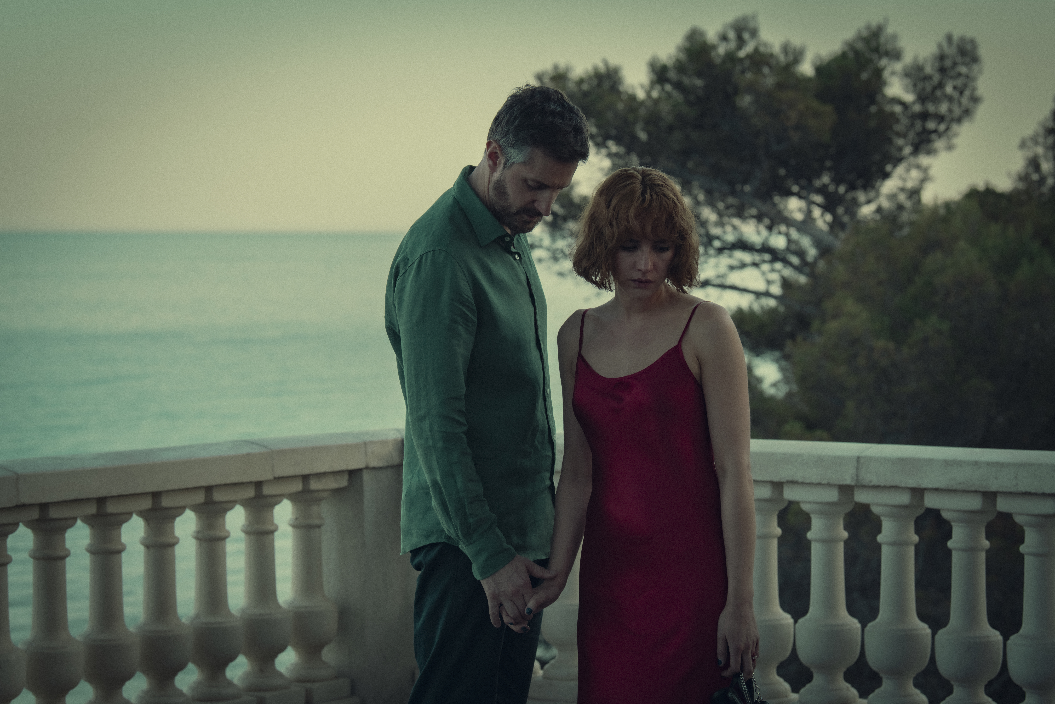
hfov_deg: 20.4
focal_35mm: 100
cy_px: 352
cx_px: 528
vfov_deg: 13.7
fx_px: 2930
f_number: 6.3
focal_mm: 100
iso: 640
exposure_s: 1/400
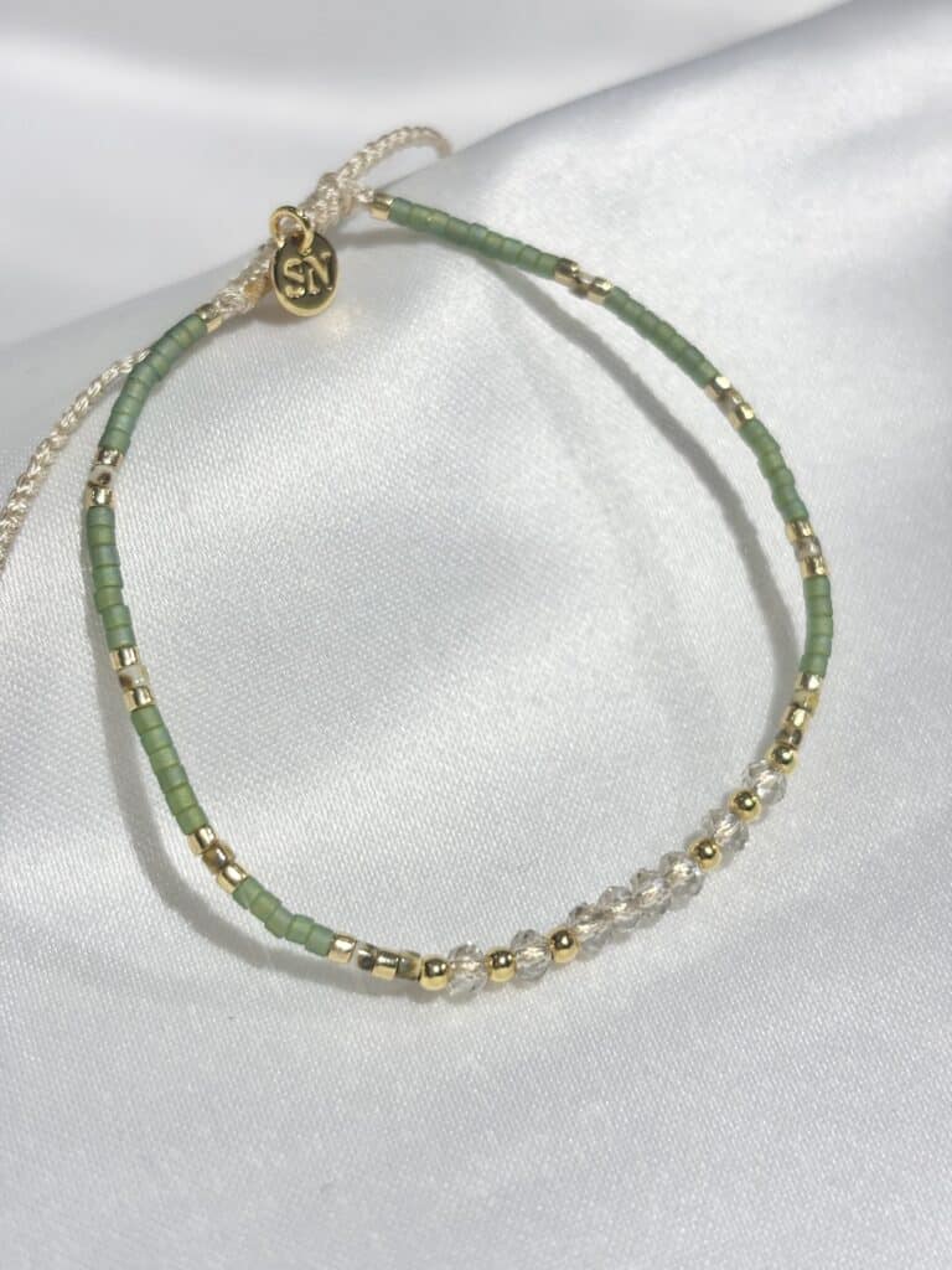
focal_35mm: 52
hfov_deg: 28.0
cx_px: 476
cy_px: 635
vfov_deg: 36.8
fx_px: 1907
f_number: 1.6
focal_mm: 5.96
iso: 32
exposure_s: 1/448
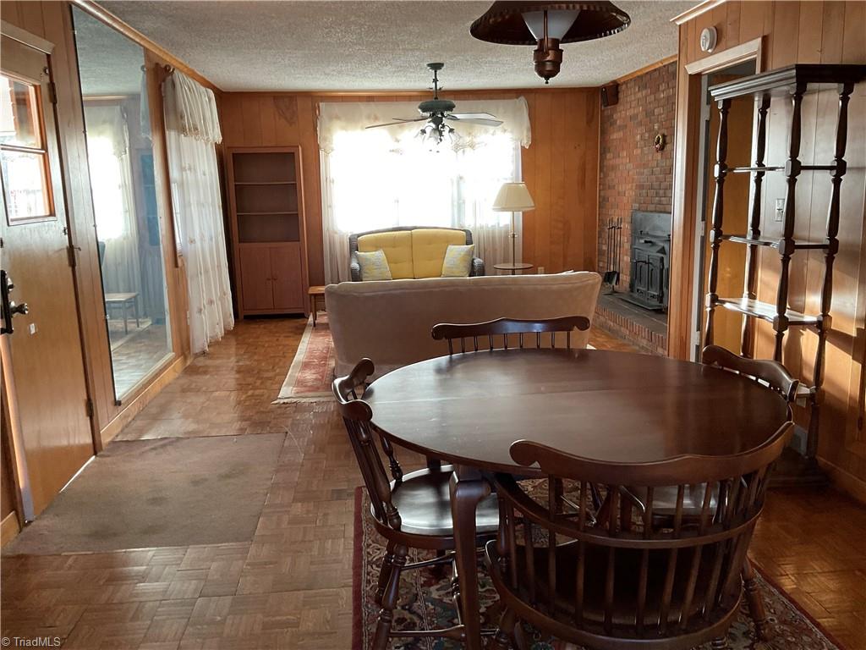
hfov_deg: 61.7
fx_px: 726
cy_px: 325
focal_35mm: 29
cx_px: 433
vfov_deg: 48.2
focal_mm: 3
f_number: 1.8
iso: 125
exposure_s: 1/60
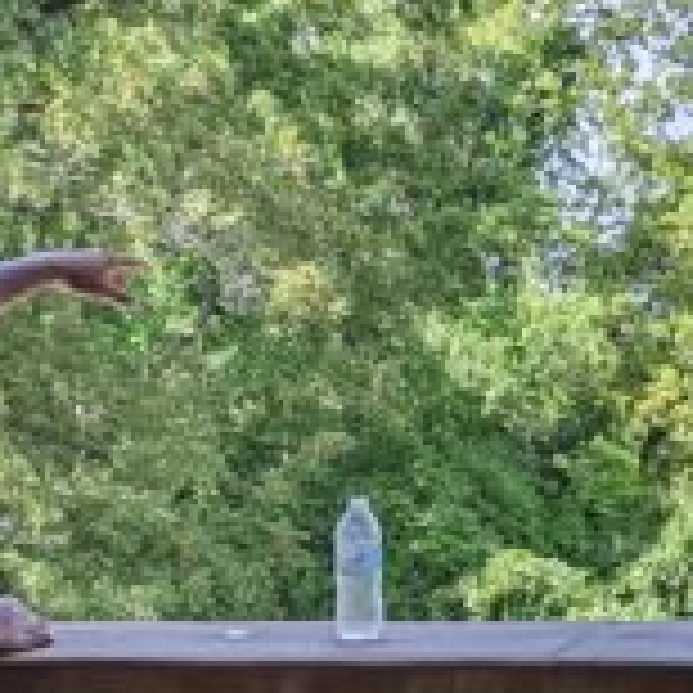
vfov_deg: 14.6
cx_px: 414
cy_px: 549
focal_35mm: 119
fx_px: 2695
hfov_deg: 14.6
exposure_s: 1/1957
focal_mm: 4.44
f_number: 1.8
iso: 43
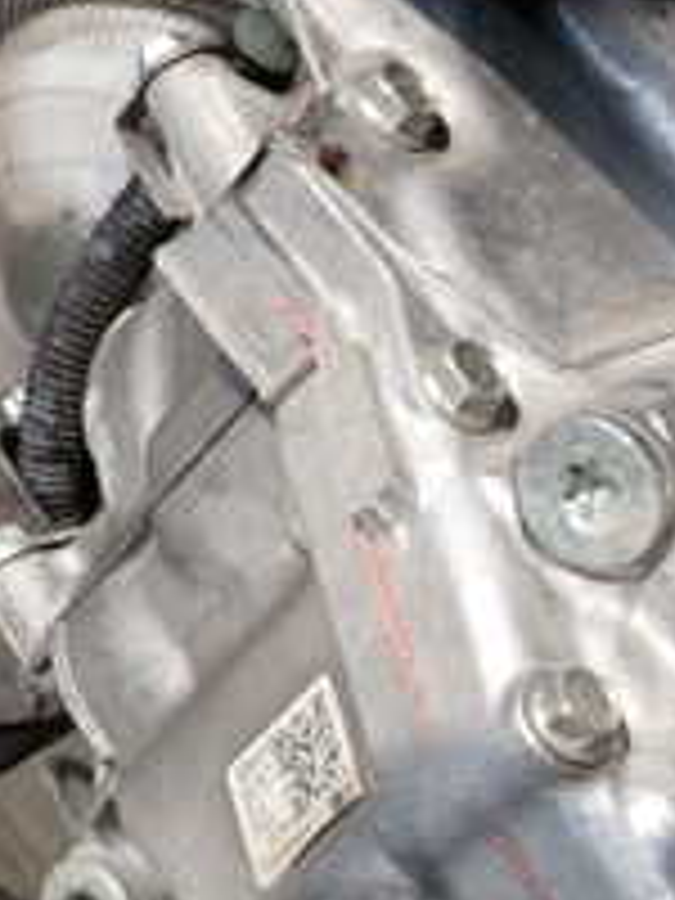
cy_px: 734
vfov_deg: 21.5
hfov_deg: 15.5
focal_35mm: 90
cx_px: 900
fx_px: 2340
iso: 100
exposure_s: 1/800
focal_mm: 5.4
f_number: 2.3
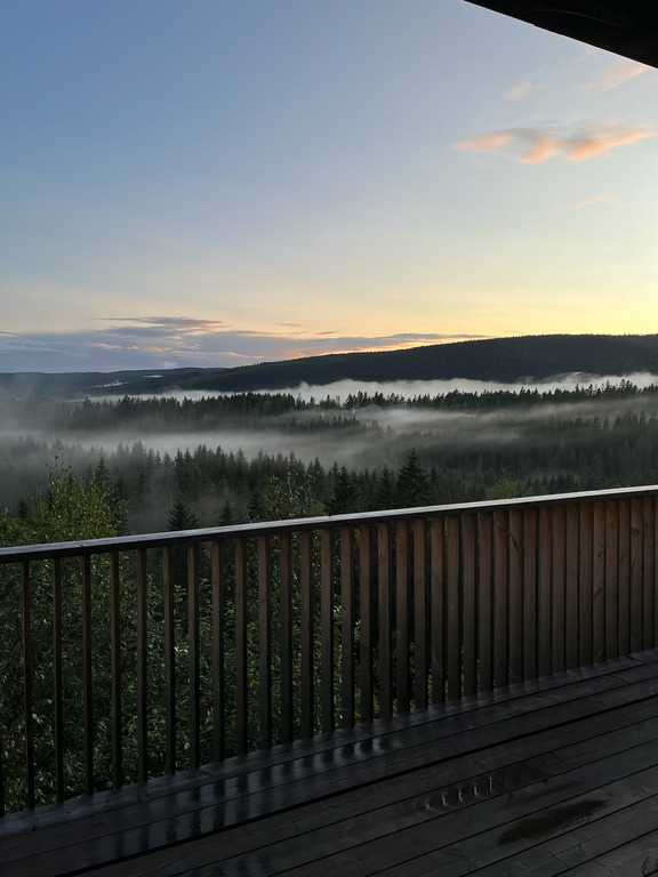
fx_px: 659
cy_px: 438
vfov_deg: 67.3
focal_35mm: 26
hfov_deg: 53.1
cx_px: 329
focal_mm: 5.1
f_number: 1.6
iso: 50
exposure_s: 1/1036
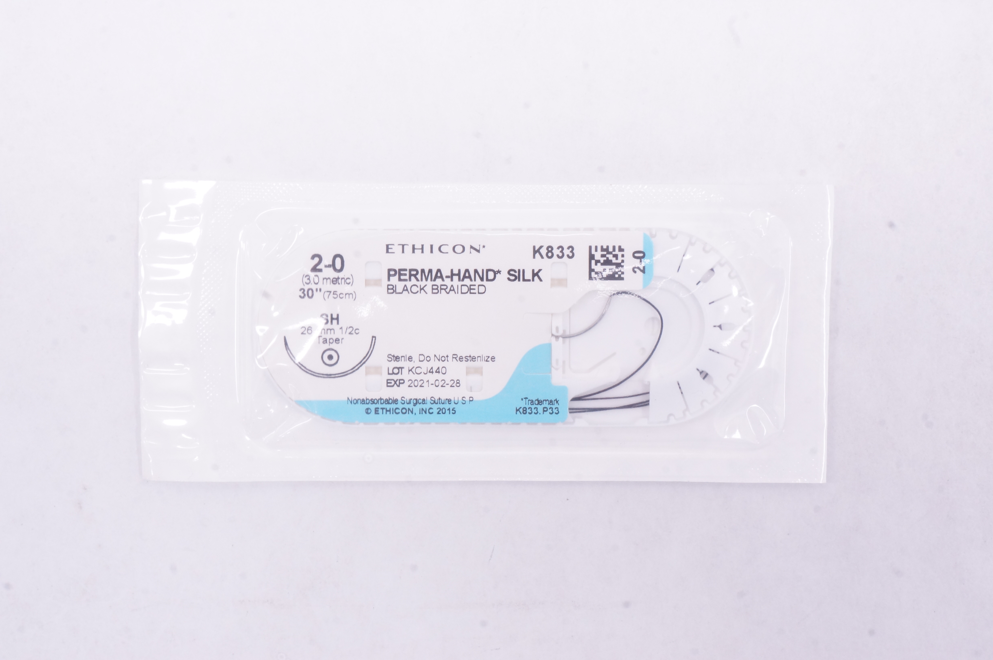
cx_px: 496
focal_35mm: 54
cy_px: 330
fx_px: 1488
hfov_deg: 36.9
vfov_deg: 25.0
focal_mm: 36
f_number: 20
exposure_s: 1/20
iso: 1600
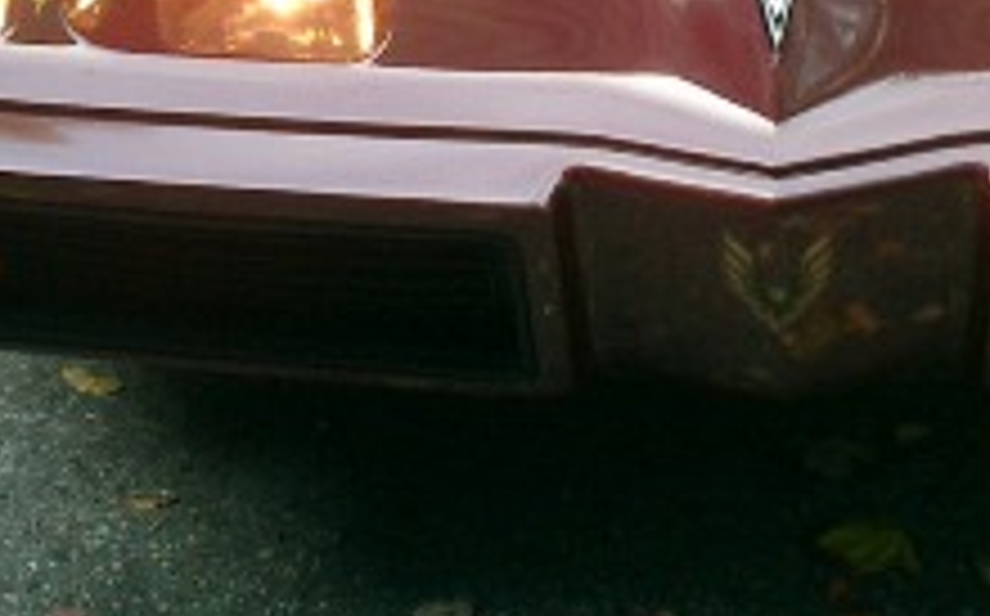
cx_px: 778
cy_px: -81
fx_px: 2399
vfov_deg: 14.3
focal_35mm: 89
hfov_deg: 23.0
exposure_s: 1/50
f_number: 3.2
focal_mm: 7.5
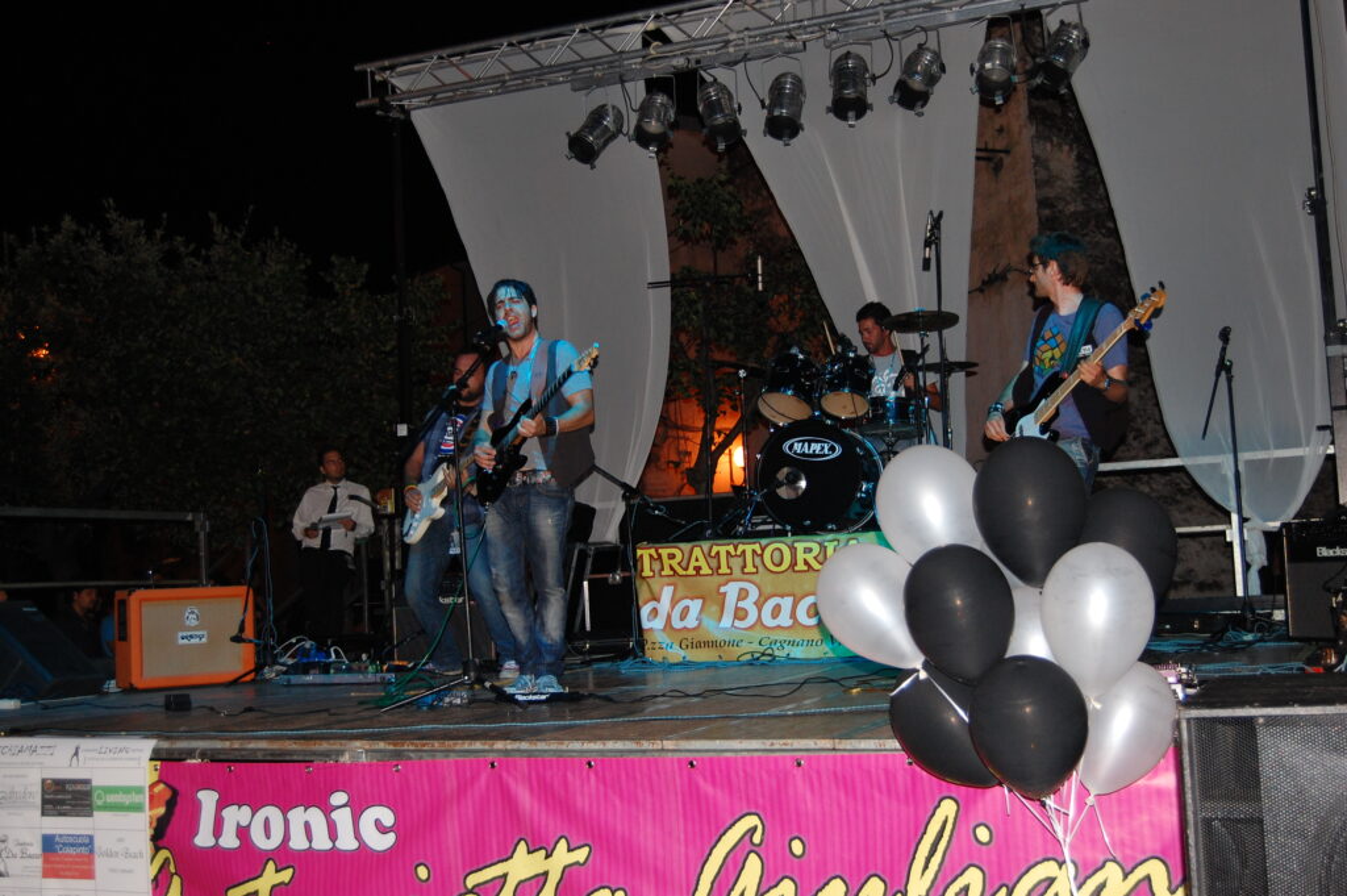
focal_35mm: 42
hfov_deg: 46.4
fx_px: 1570
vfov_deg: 31.8
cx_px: 674
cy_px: 448
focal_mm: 28
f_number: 5.6
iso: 560
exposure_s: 1/125
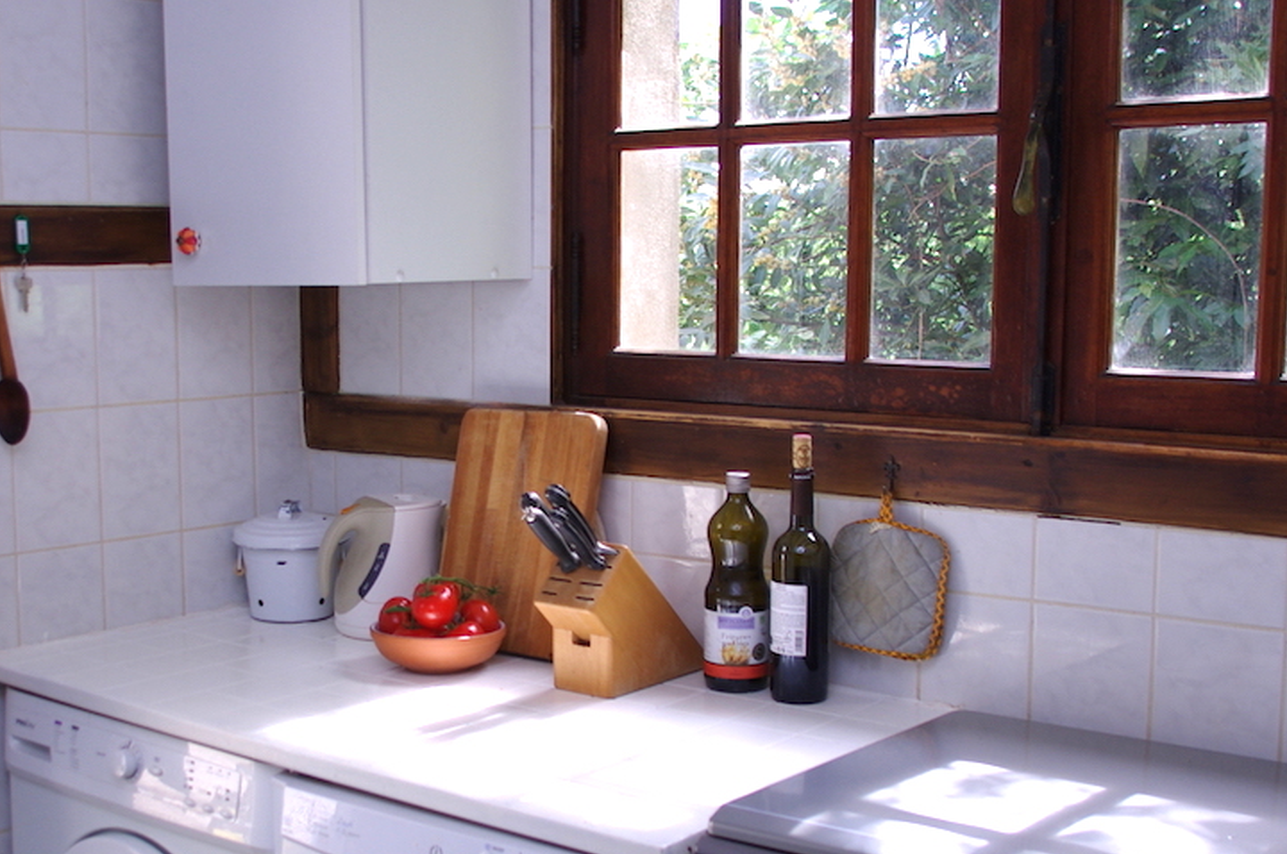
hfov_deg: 40.8
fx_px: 1714
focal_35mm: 48
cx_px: 475
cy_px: 506
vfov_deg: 27.9
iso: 100
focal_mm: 18
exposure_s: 1/90
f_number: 3.5
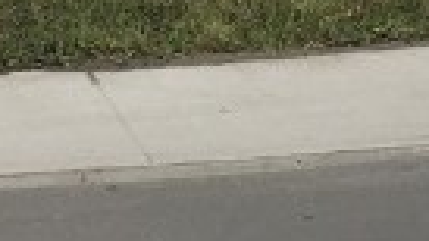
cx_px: 216
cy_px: -554
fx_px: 2695
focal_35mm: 237
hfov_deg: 9.1
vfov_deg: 4.8
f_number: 2.2
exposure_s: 1/4049
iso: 25
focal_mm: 4.15
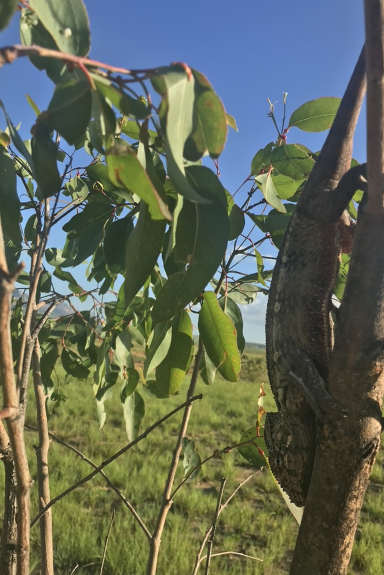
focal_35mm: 30
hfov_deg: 43.6
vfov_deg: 61.9
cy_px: 289
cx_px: 190
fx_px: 480
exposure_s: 1/1294
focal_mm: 3.99
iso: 20
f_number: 1.8
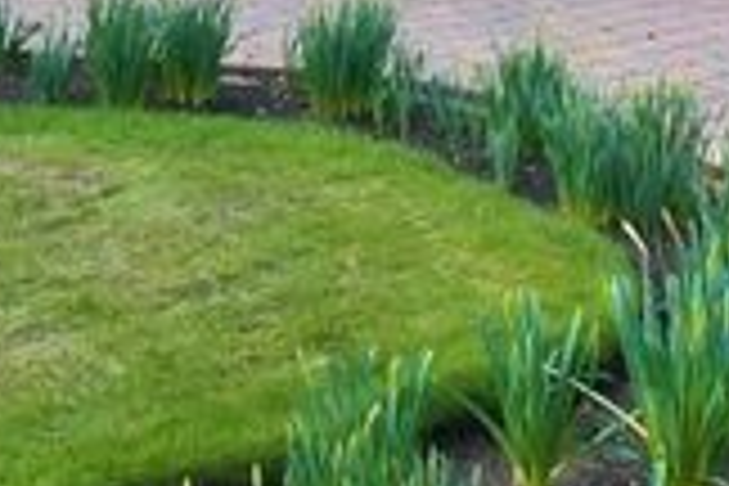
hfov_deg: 24.2
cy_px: -434
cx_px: -81
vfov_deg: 14.9
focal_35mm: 78
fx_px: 1579
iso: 800
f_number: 8
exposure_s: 1/320
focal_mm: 12
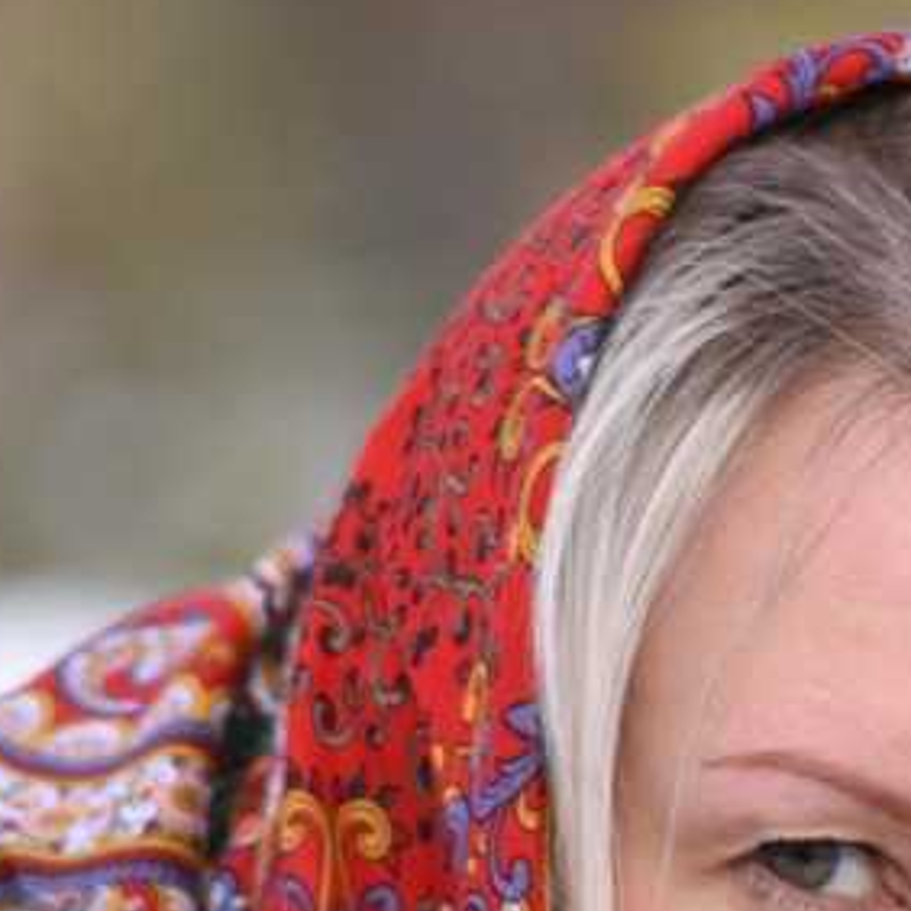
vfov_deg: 2.7
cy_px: 1552
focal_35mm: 657
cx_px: 262
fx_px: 19562
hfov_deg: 2.7
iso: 100
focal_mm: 85
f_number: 2.5
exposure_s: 1/1000
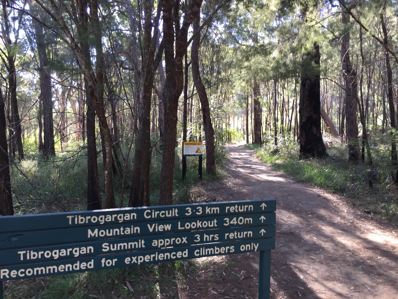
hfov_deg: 61.7
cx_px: 199
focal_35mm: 29
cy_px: 150
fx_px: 333
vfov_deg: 48.2
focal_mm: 4.15
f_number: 2.2
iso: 32
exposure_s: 1/50
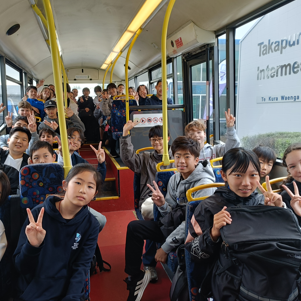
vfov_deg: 54.0
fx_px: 295
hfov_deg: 53.9
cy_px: 151
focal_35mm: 30
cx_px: 131
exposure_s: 1/50
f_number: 1.7
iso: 400
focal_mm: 4.7
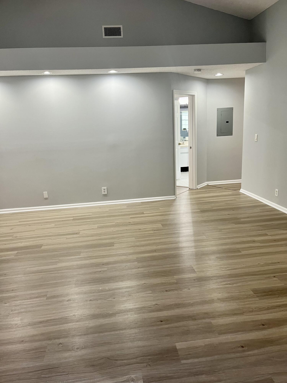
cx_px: 144
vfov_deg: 67.3
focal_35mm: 26
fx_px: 287
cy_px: 192
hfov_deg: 53.1
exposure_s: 1/60
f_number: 1.6
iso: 100
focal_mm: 5.1
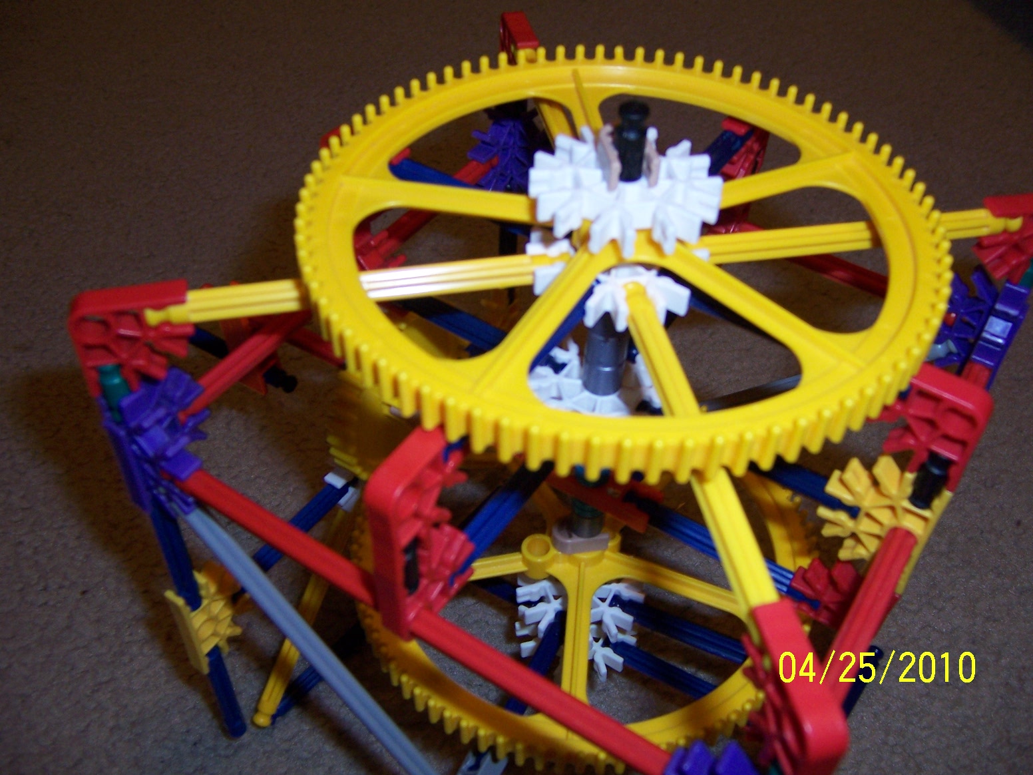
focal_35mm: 33
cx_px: 516
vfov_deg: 42.9
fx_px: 985
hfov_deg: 55.4
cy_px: 388
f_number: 2.8
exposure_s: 1/60
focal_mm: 5.5
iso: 140
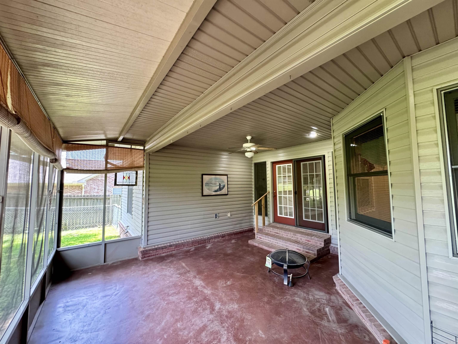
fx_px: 185
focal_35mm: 14
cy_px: 172
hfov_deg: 102.1
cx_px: 229
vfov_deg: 85.7
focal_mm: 2.22
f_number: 2.2
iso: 320
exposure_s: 1/64
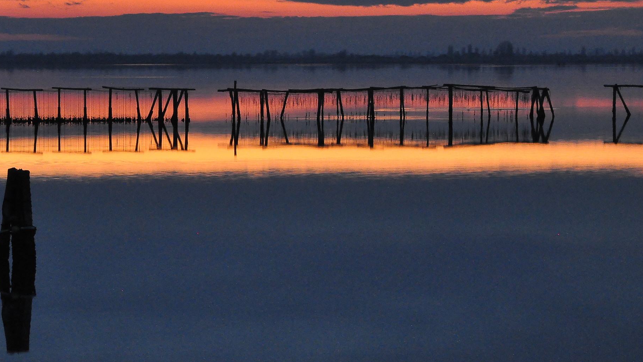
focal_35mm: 217
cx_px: 228
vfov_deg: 5.6
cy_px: 111
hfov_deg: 9.9
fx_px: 3695
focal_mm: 105
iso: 3200
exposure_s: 1/1.6
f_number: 16
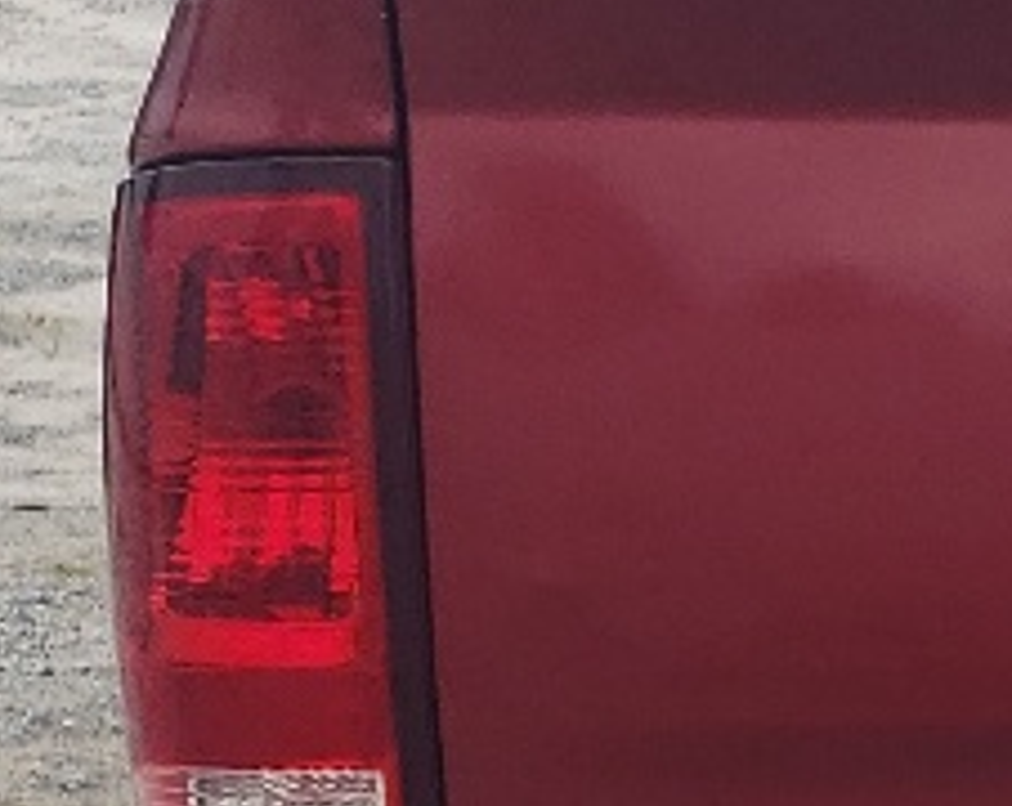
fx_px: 5382
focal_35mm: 180
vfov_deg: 8.6
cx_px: 2176
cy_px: 600
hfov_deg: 9.8
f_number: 1.5
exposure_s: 1/1429
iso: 50
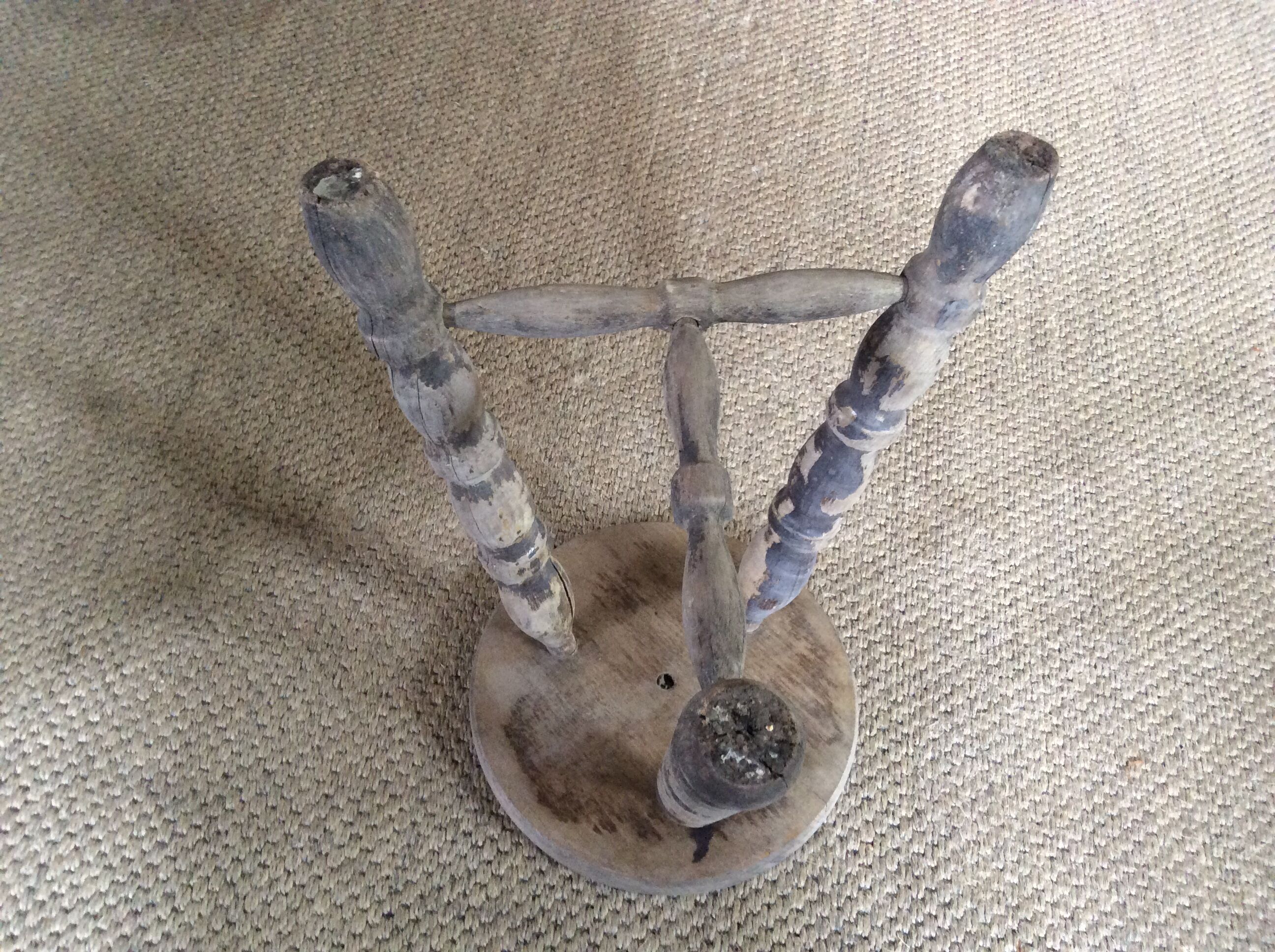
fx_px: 1177
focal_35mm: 32
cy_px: 476
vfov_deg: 44.1
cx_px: 638
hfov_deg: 56.9
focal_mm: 3.3
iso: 160
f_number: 2.4
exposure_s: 1/25
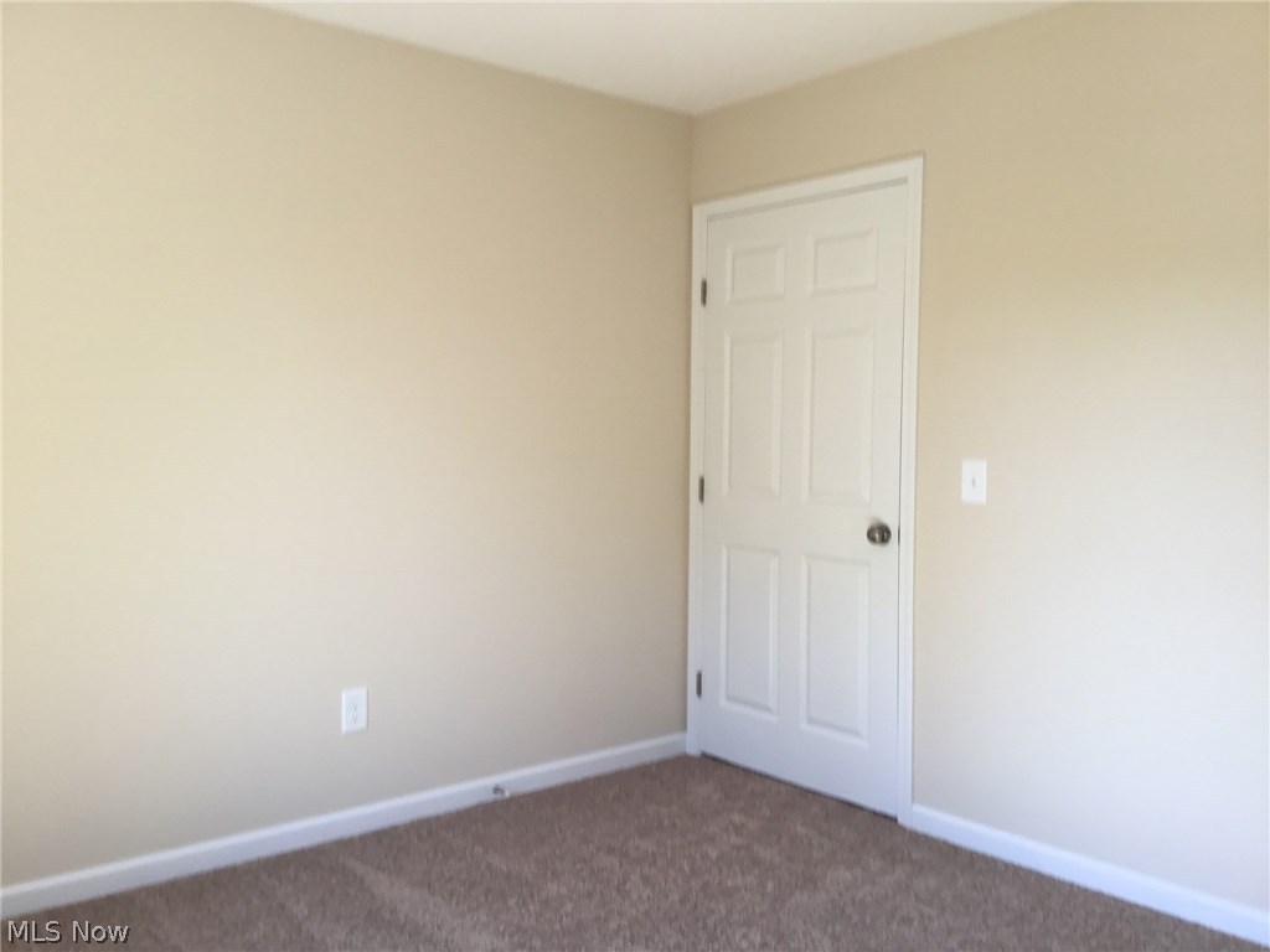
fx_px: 1137
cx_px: 635
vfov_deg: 45.4
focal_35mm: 31
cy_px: 476
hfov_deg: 58.4
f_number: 2.4
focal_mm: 3.3
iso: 32
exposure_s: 1/60
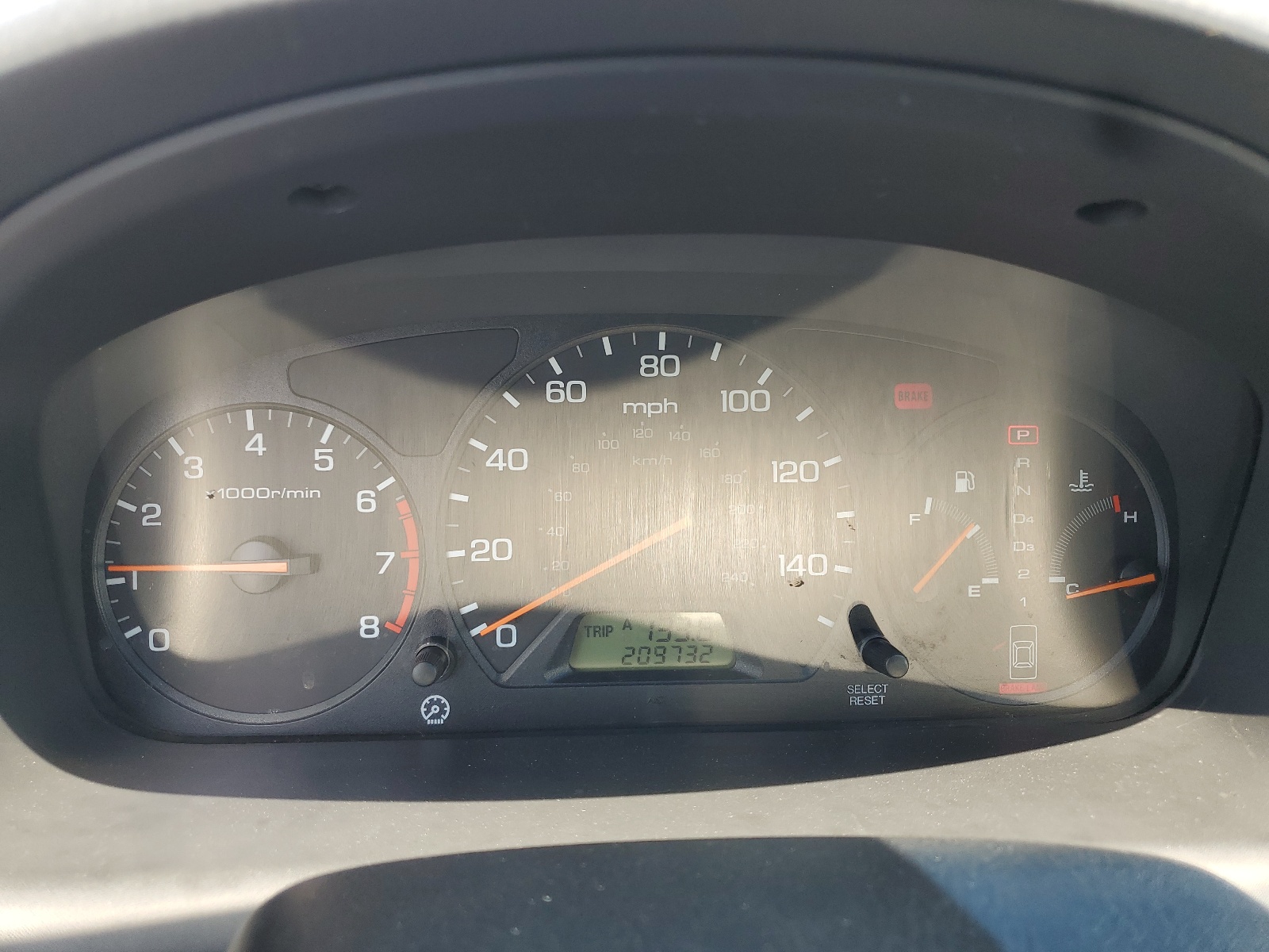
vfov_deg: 53.1
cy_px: 476
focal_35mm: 26
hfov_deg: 67.3
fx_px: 953
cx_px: 634
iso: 50
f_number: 1.5
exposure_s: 1/200
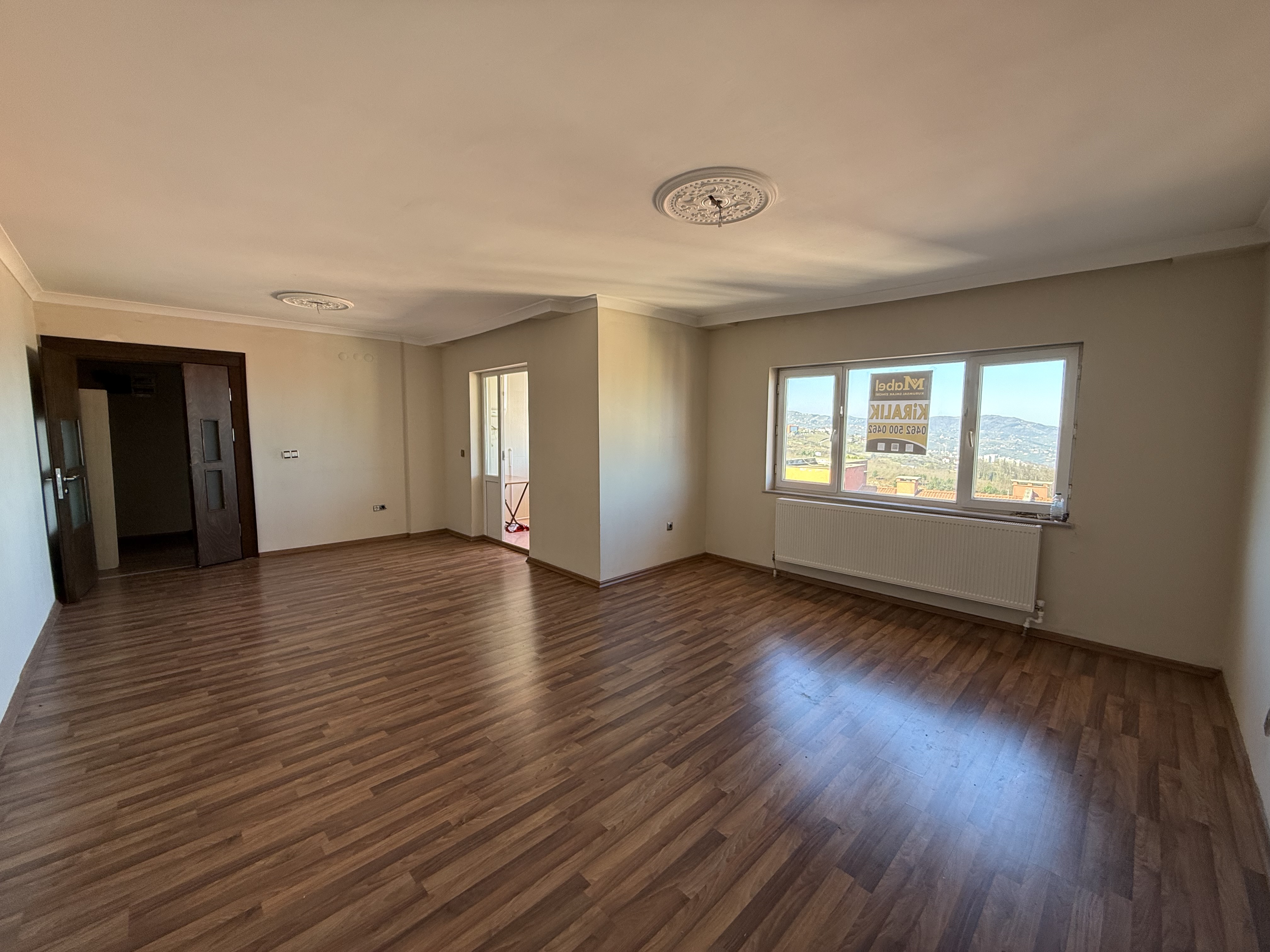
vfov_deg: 85.7
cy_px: 476
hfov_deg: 102.1
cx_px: 635
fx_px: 514
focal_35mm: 14
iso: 100
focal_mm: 2.22
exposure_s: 1/99
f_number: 2.2
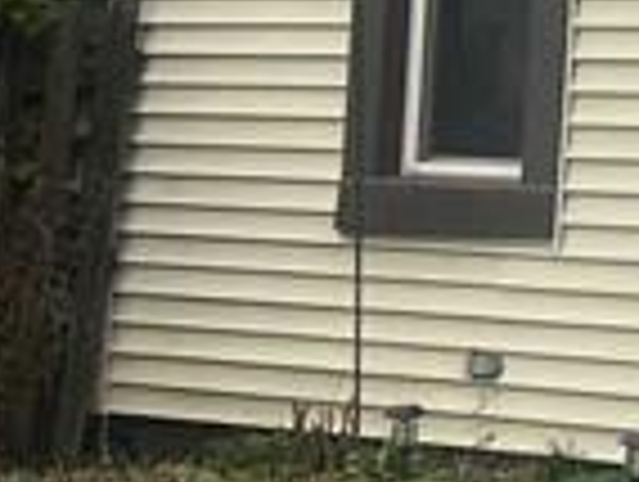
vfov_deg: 7.7
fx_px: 3458
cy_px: -383
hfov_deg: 9.0
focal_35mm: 187
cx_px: 1768
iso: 50
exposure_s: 1/611
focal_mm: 5.7
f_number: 1.5
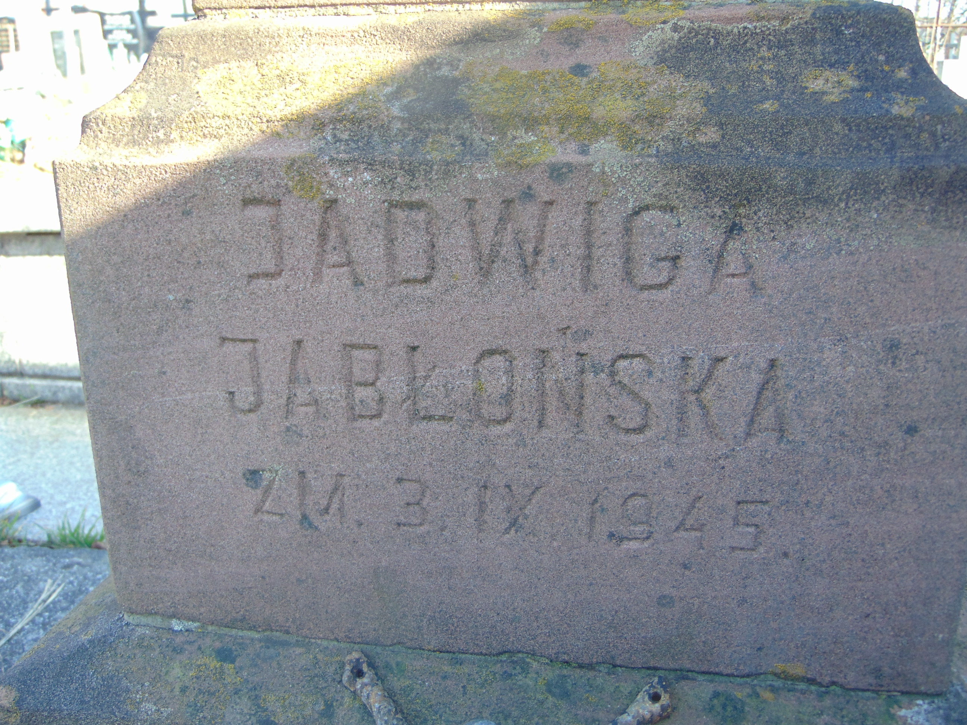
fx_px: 978
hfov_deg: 52.6
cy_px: 362
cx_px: 484
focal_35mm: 35
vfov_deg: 40.7
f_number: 3.2
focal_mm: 6.3
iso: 80
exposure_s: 1/60
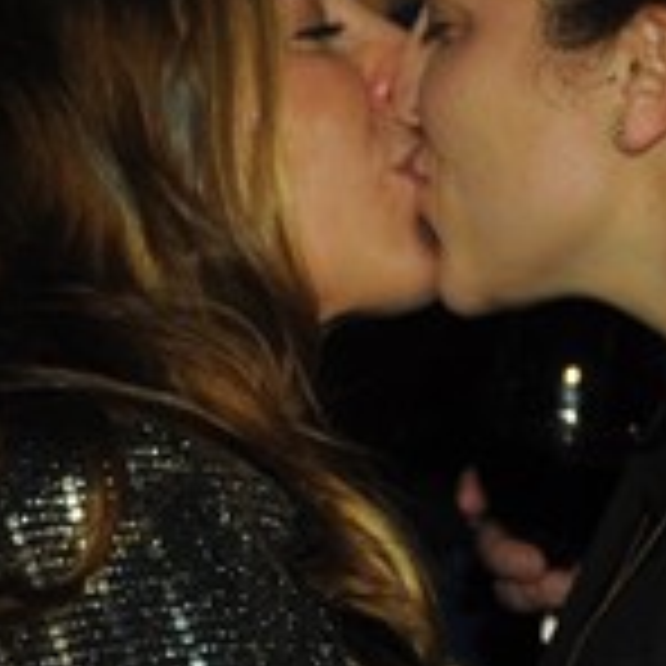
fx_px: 6008
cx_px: -140
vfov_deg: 6.3
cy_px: 526
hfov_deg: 6.3
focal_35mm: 276
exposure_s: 1/60
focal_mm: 32
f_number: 4.5
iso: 400
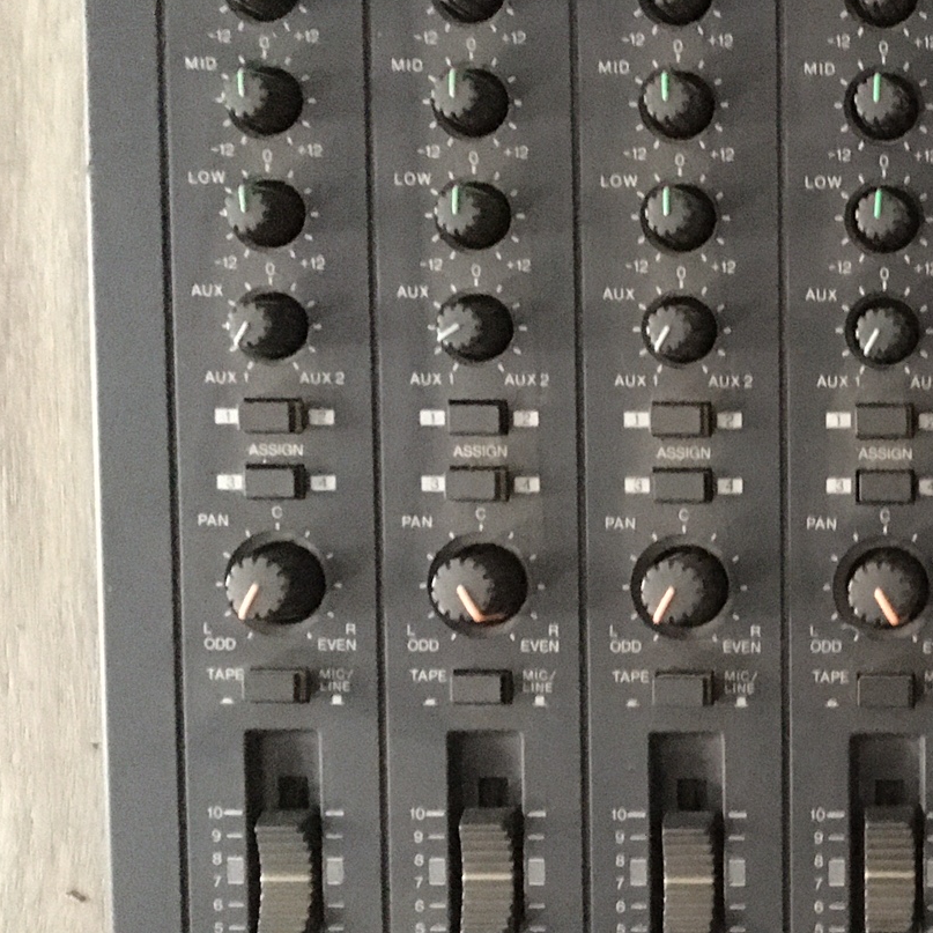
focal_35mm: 64
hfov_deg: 24.1
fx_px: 1952
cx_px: 1161
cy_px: 558
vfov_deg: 26.8
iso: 1250
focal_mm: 4.15
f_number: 2.2
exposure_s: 1/17
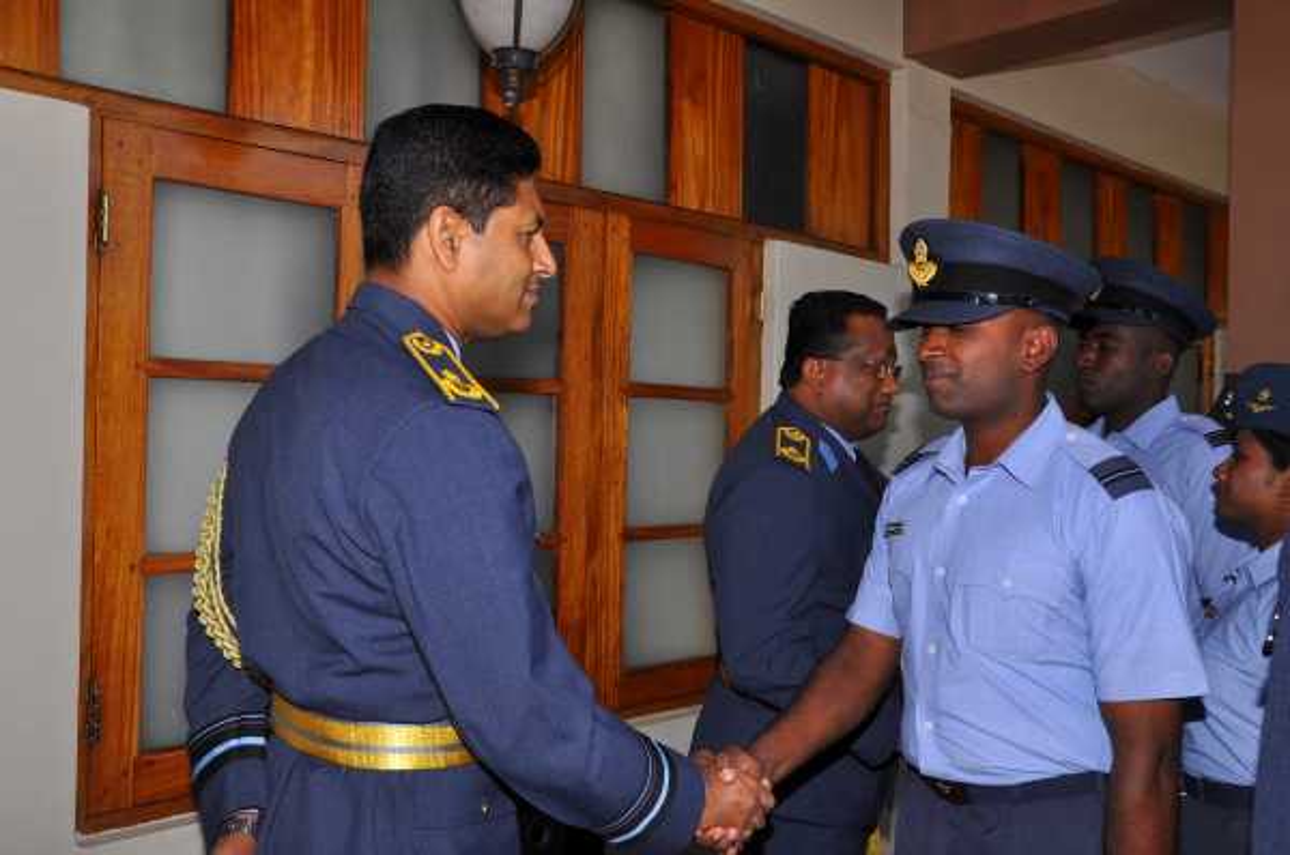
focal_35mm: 36
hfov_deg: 53.2
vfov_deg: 36.8
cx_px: 645
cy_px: 428
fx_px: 1288
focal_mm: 24
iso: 200
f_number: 10
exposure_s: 1/160
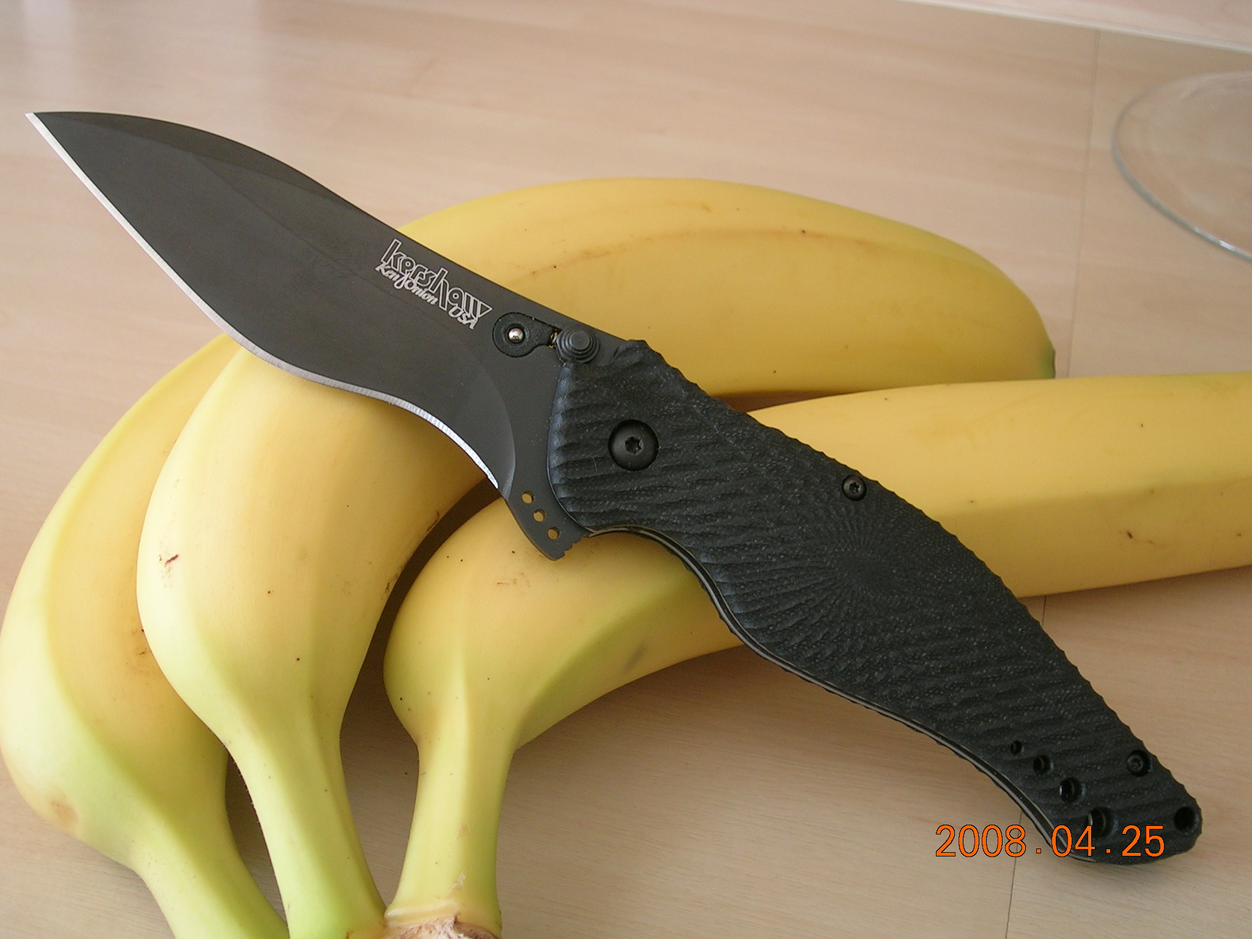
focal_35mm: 48
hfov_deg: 39.7
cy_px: 470
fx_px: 1736
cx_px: 626
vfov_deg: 30.3
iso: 50
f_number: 3.1
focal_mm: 7.3
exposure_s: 1/19
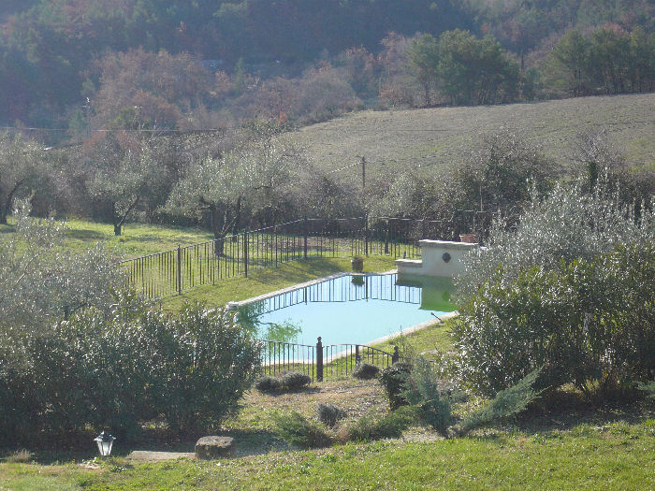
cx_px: 328
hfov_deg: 19.3
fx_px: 1930
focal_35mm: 102
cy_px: 246
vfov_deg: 14.5
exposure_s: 1/250
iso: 100
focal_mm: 16.8
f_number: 5.6
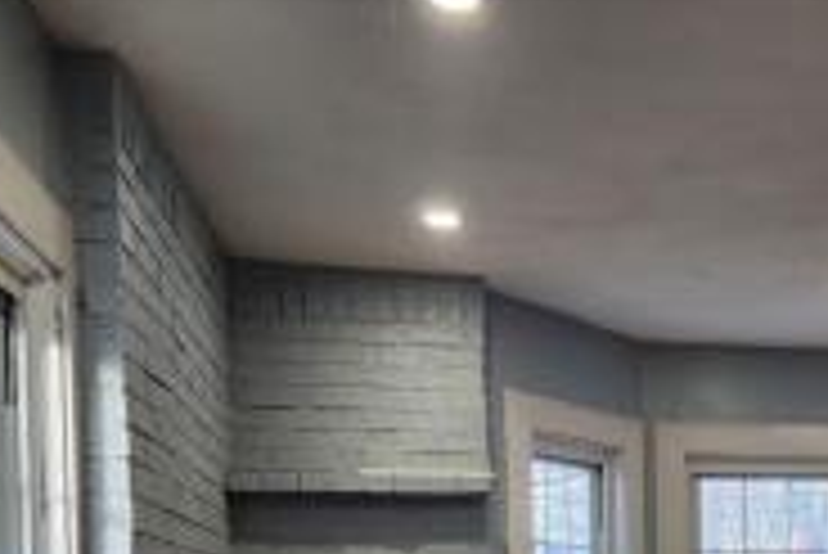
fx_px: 1197
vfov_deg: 24.0
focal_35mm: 52
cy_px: 644
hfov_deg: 36.6
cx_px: 684
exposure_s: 1/120
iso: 100
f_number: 1.8
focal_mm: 6.4
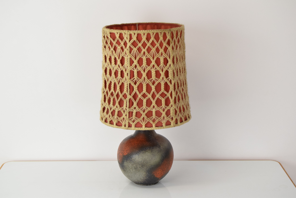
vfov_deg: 19.0
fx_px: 592
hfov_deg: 28.1
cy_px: 99
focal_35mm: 72
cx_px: 148
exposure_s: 1/250
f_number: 8
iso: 1600
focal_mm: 48
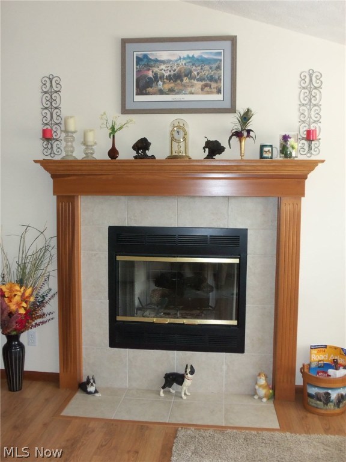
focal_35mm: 37
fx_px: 493
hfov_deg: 38.7
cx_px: 173
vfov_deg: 50.1
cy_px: 231
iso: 200
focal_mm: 6.7
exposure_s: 1/60
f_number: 3.6
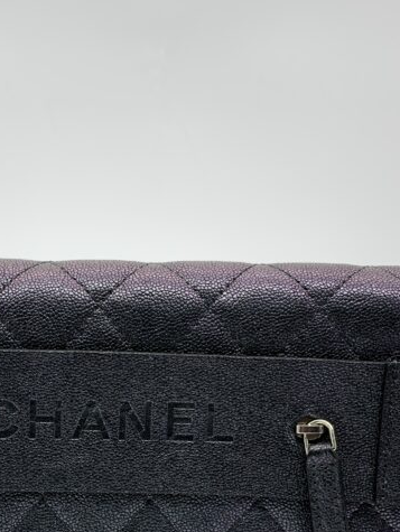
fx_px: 862
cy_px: 457
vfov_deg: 32.9
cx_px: 113
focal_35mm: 56
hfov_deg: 25.9
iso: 50
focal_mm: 4.25
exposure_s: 1/100
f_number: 1.8
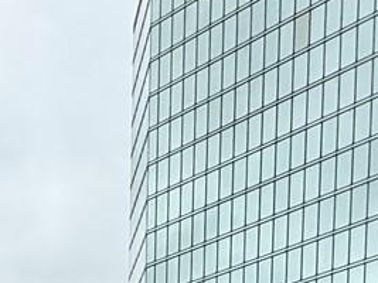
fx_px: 917
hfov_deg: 22.2
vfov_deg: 12.2
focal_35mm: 84
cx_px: -25
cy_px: 761
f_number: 2.2
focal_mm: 2.22
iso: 50
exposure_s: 1/1848
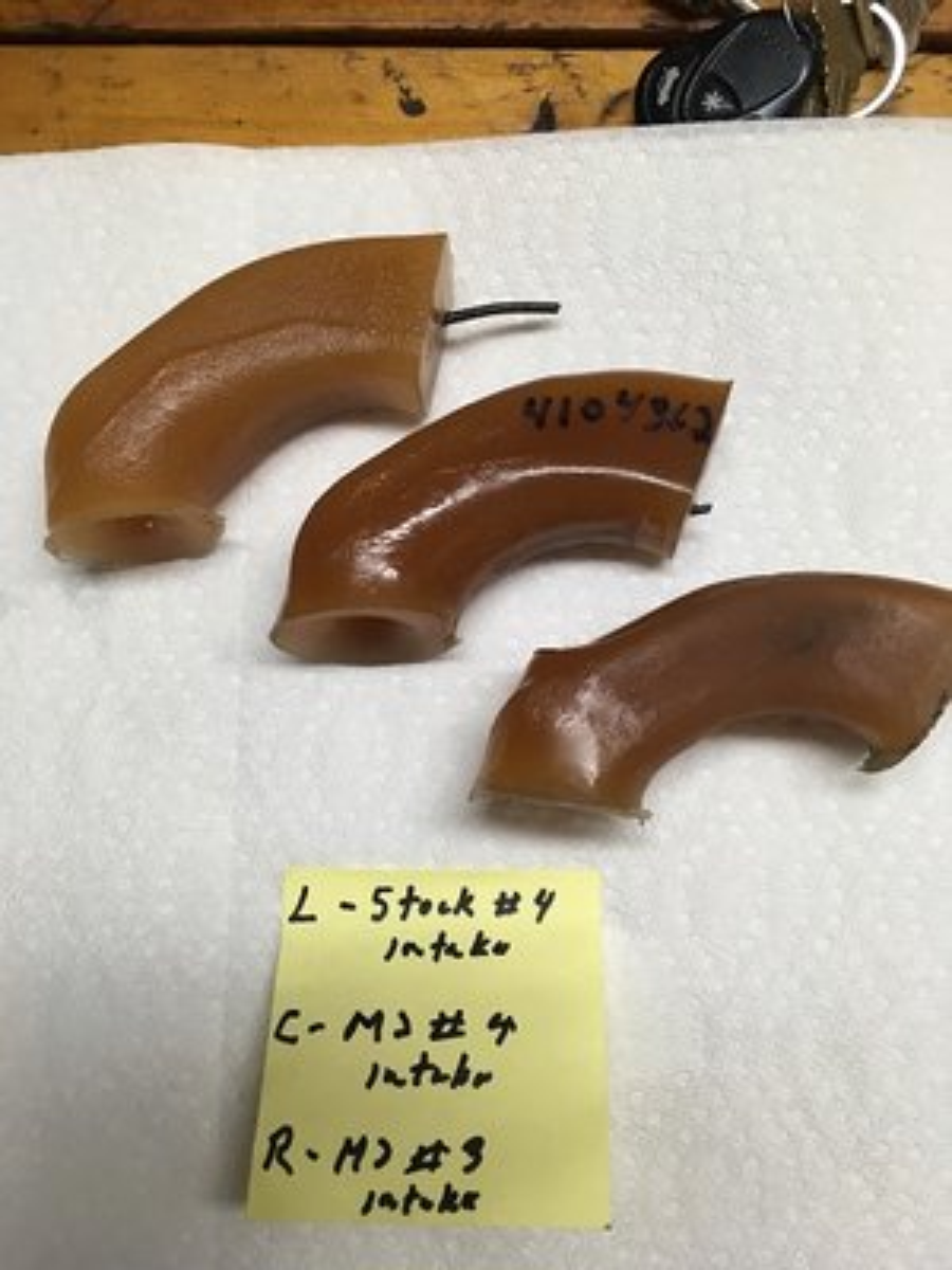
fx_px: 1063
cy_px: 635
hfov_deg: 48.2
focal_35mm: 29
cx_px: 476
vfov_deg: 61.7
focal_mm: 4.15
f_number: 2.2
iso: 25
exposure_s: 1/30
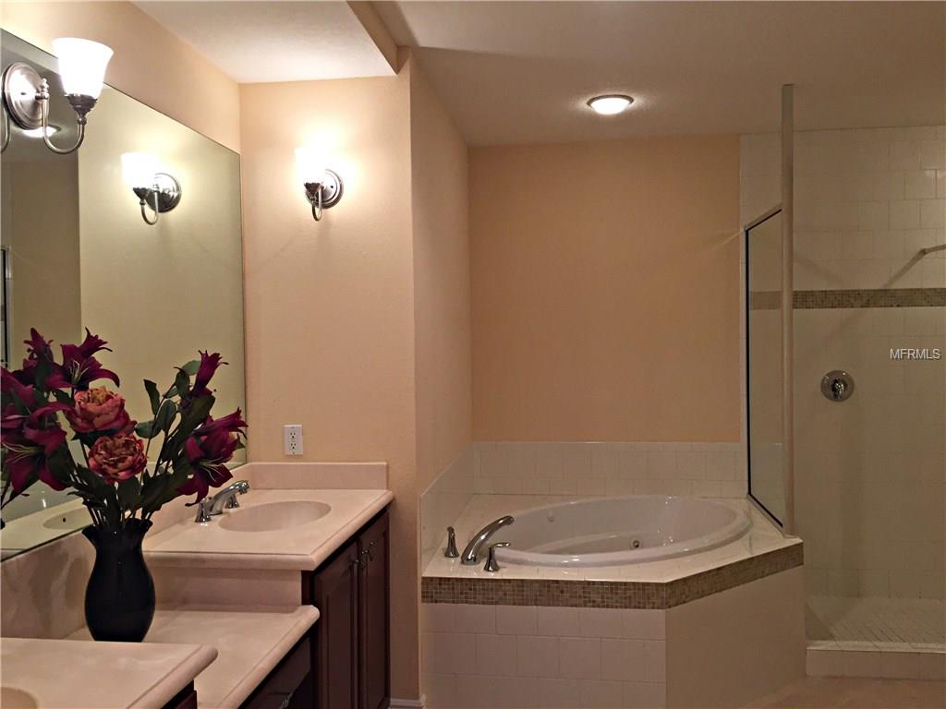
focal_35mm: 29
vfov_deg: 48.2
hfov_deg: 61.7
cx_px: 473
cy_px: 354
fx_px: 793
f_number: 2.2
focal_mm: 4.15
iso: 40
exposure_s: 1/30
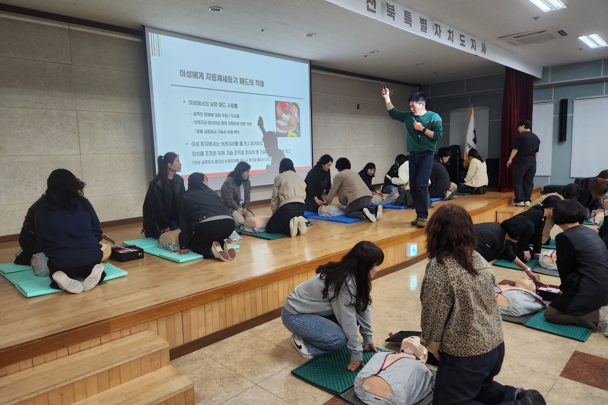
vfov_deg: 53.1
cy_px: 196
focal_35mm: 24
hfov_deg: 73.7
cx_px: 304
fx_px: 405
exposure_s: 1/120
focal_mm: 5.4
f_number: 1.8
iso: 160
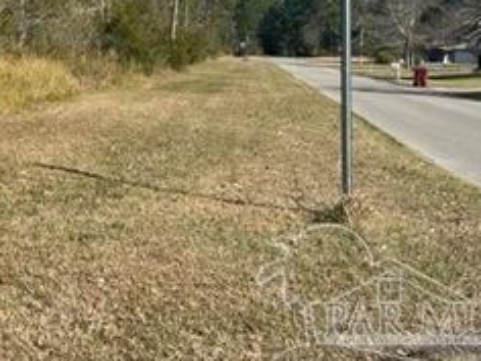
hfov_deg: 32.8
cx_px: 33
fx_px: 764
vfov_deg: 25.5
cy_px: 15
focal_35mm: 55
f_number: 1.5
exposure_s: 1/3968
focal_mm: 5.7
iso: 50
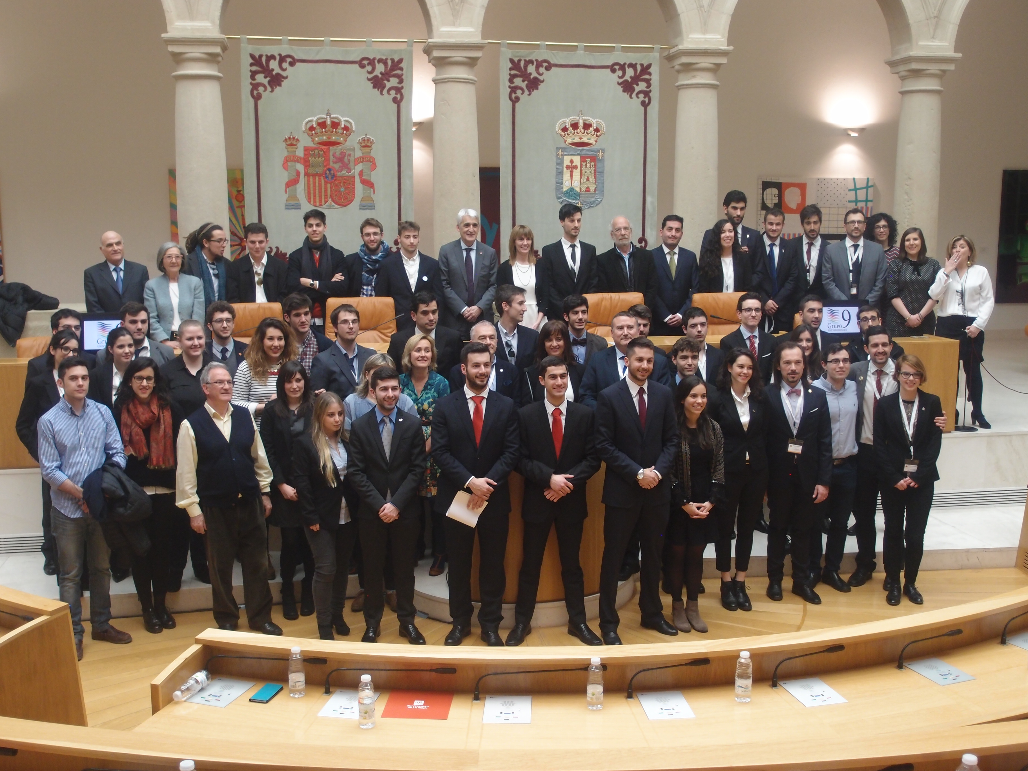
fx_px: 1128
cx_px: 514
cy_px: 386
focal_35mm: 38
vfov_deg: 37.7
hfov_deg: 49.0
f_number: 2
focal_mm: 8.16
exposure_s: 1/80
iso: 160
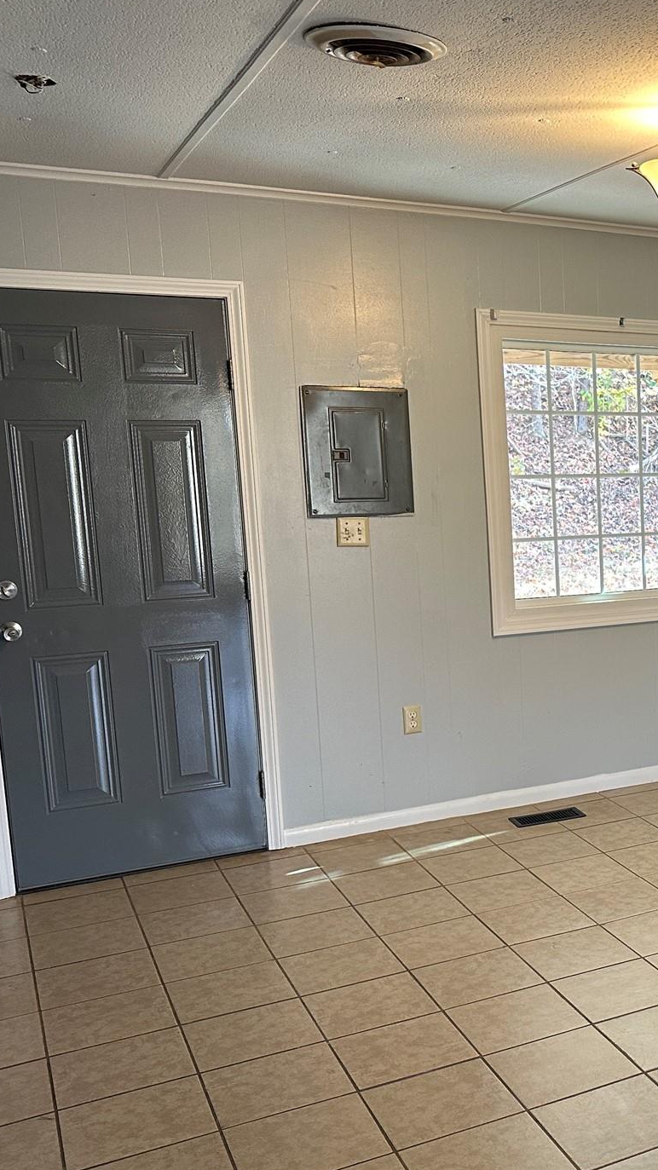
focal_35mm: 39
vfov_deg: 51.6
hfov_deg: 27.1
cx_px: 779
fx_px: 1210
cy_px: 634
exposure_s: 1/60
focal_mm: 6.86
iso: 250
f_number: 1.78
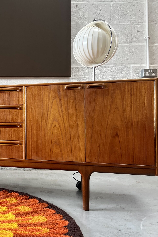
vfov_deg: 51.9
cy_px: 118
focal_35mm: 37
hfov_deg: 33.1
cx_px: 2
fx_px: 244
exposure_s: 1/121
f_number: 1.5
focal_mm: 5.7
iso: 100
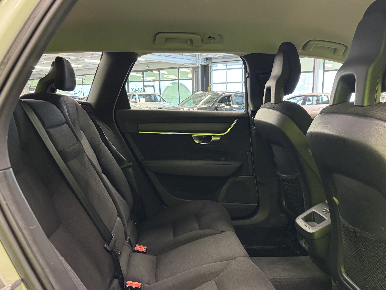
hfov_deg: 56.6
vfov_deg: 43.9
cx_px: 222
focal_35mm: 32
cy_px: 178
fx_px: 357
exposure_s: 1/33
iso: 640
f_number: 1.78
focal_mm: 6.76
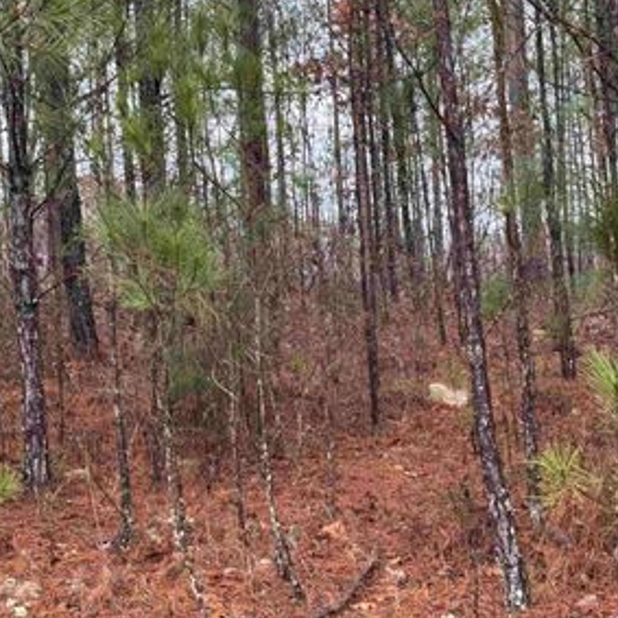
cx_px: 347
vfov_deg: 23.1
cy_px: 281
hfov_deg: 23.0
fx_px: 1515
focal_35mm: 75
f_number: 1.78
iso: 50
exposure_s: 1/121
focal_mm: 6.76
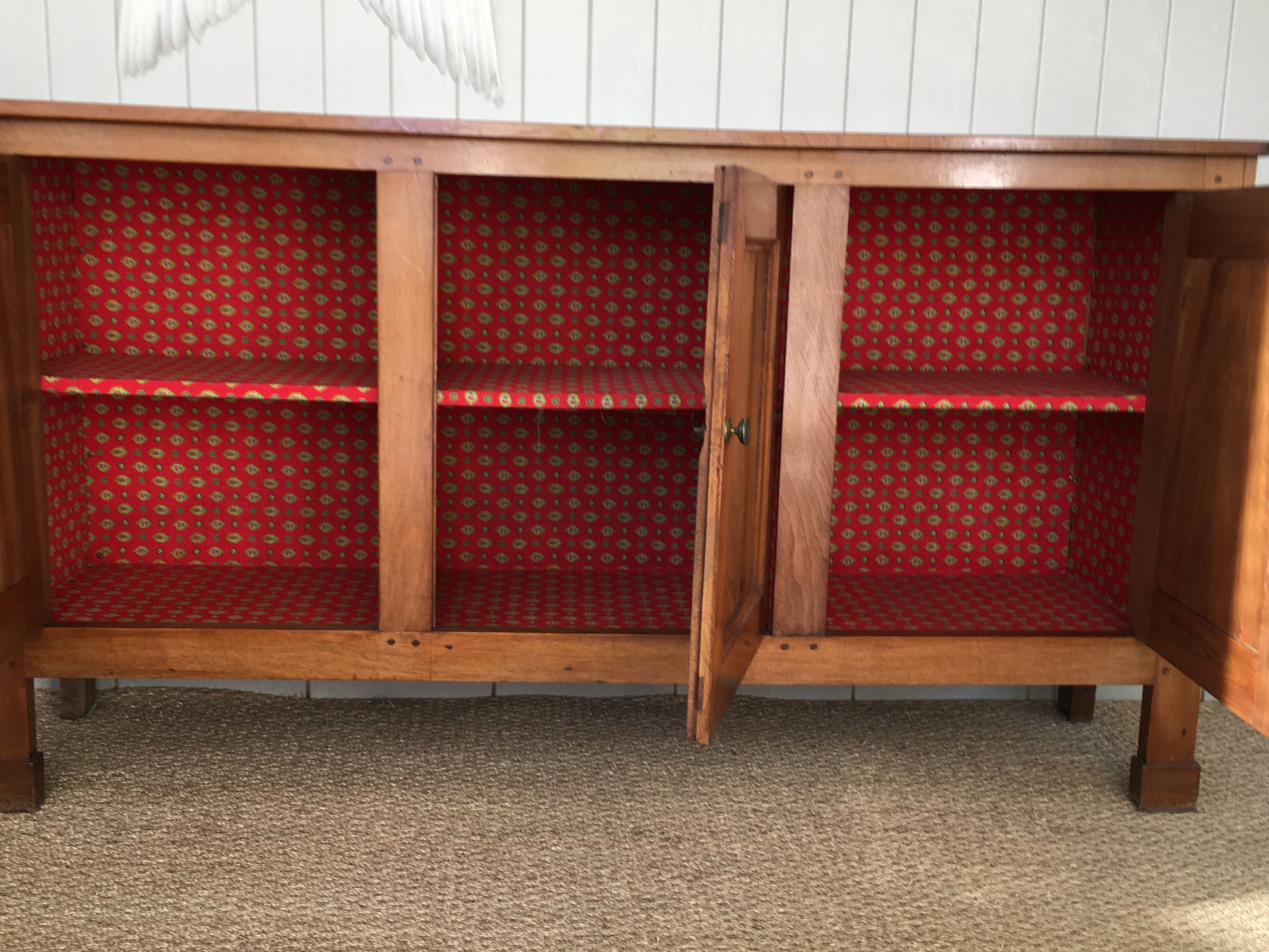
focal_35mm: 36
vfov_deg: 39.7
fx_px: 1320
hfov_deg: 51.3
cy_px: 482
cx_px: 609
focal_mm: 4.15
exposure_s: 1/50
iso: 25
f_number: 2.2
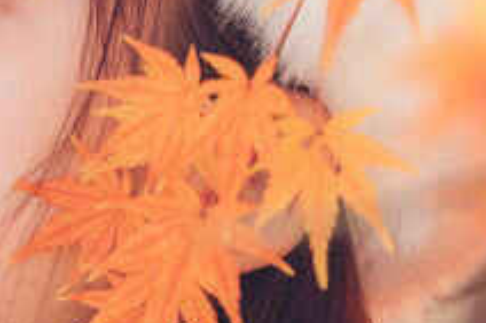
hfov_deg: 4.2
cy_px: 204
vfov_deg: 2.8
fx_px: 6623
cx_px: 83
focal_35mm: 491
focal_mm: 100
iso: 100
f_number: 2.8
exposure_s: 1/400
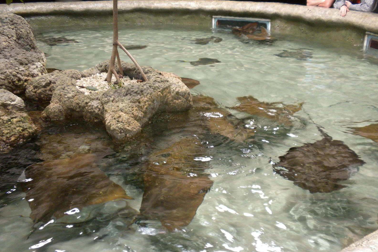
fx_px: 410
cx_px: 191
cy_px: 135
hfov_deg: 49.5
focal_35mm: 39
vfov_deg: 34.2
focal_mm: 6.6
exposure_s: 1/60
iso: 350
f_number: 3.5
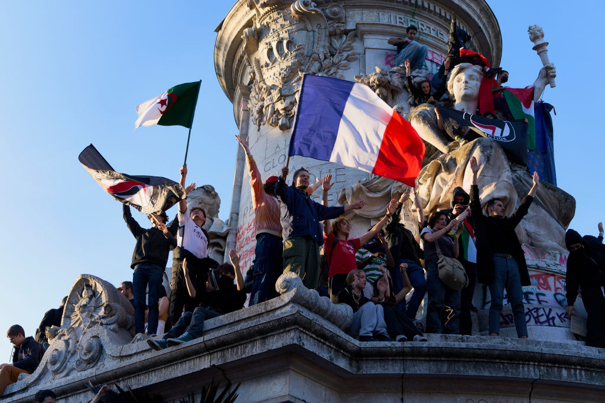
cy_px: 202
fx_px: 756
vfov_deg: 29.9
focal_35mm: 45
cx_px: 302
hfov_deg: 43.6
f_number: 4
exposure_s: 1/200
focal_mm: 45
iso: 100
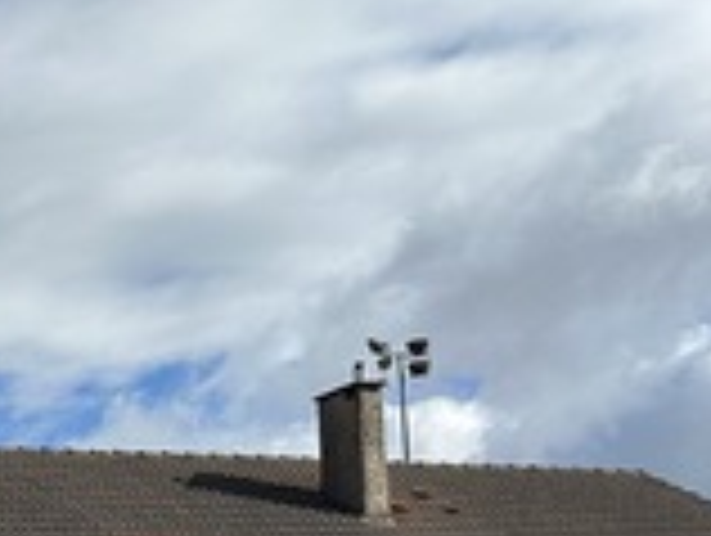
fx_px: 1872
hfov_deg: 17.9
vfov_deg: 15.4
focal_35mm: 91
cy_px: 716
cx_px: -513
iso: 80
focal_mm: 6.86
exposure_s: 1/5525
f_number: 1.78
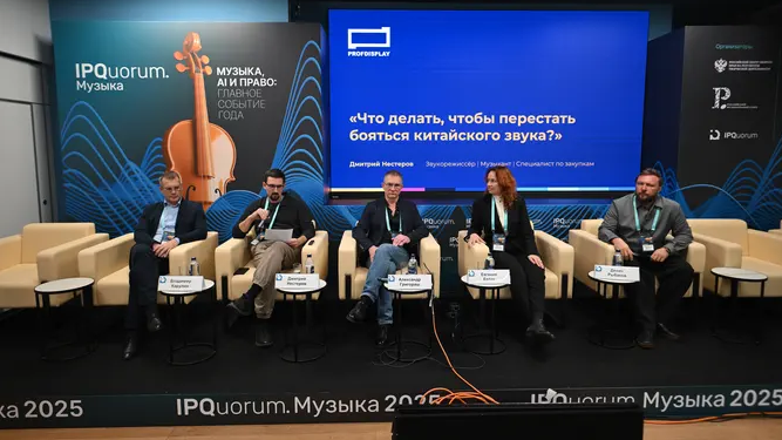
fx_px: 456
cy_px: 193
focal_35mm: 22
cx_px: 387
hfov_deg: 81.2
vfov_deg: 51.3
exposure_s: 1/200
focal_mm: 20
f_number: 2
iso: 800
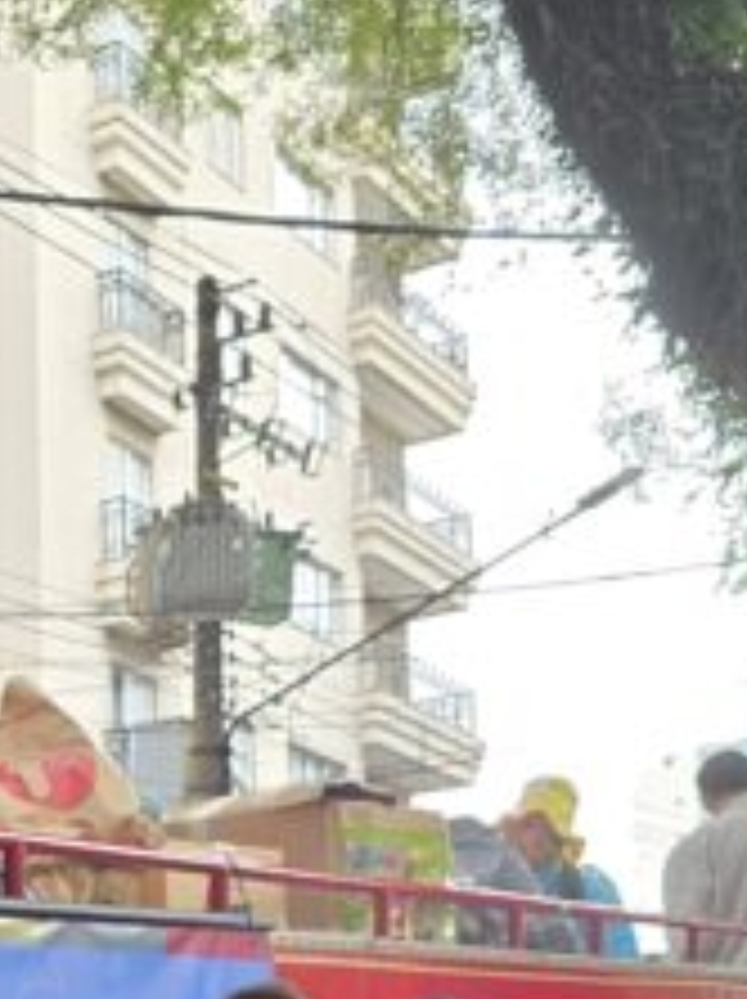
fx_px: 2393
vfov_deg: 21.9
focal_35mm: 83
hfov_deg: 17.0
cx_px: -122
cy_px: 1174
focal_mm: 6.3
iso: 160
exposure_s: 1/100
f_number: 1.7
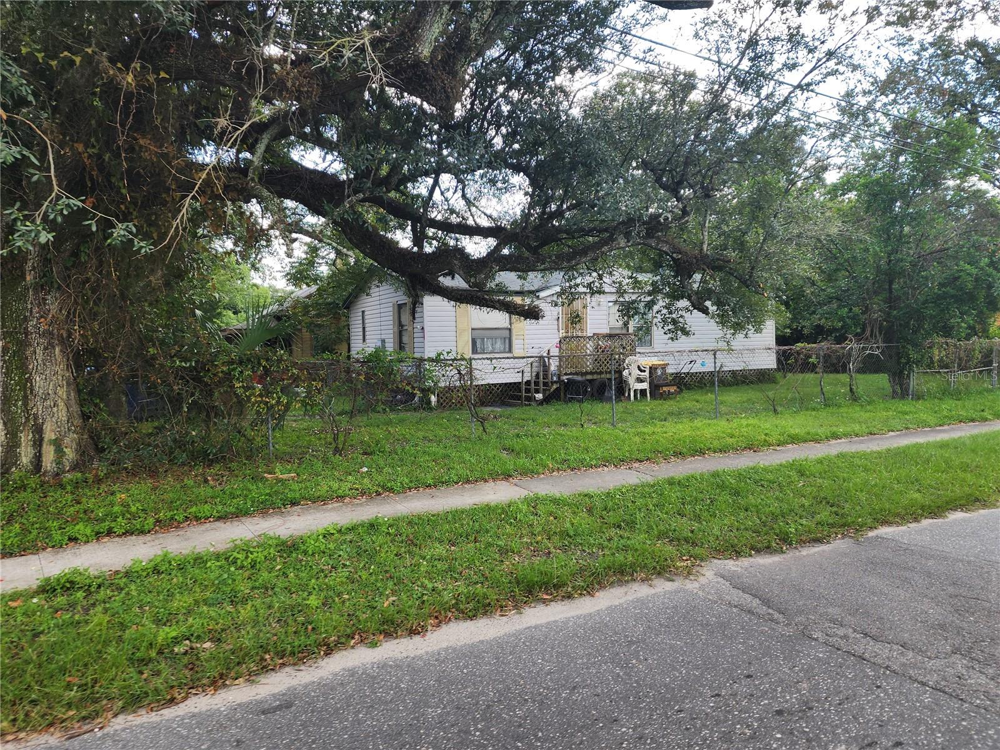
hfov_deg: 73.9
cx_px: 500
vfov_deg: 58.9
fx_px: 664
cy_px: 375
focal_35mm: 23
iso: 16
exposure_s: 1/180
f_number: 1.8
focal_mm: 6.4
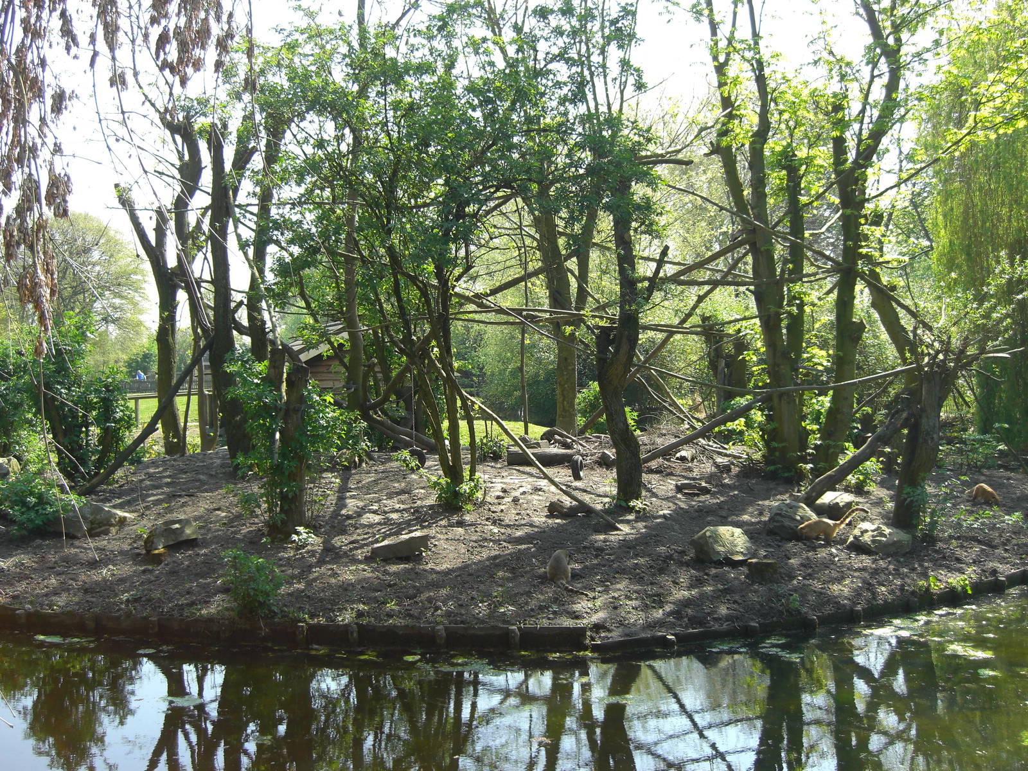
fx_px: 1128
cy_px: 386
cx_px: 514
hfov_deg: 49.0
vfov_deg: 37.7
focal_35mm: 38
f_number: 2.8
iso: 80
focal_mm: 7.9
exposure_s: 1/320
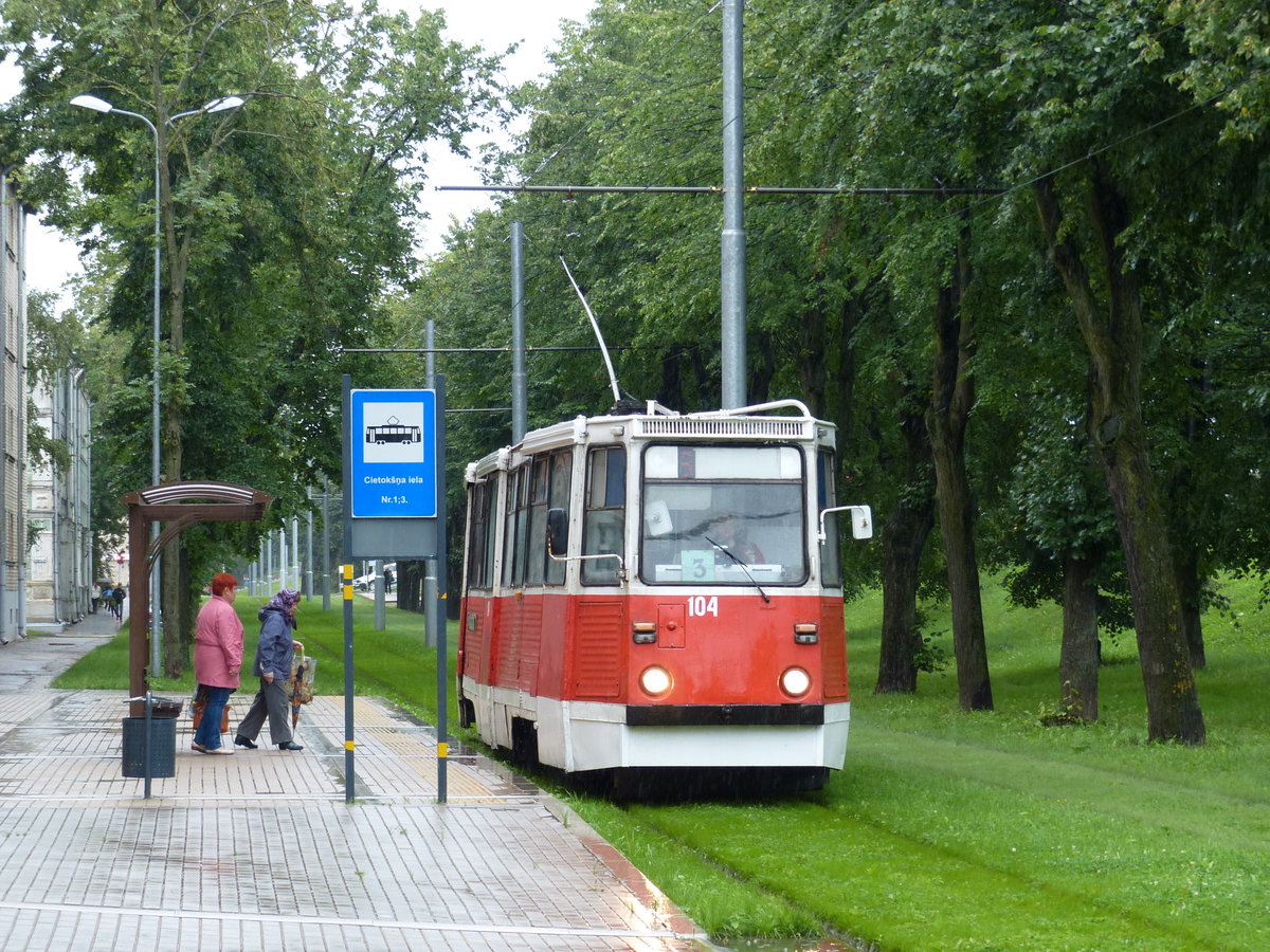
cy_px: 476
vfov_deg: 13.6
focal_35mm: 109
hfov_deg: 18.0
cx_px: 635
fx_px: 3999
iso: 200
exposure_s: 1/200
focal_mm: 19.6
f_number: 2.8
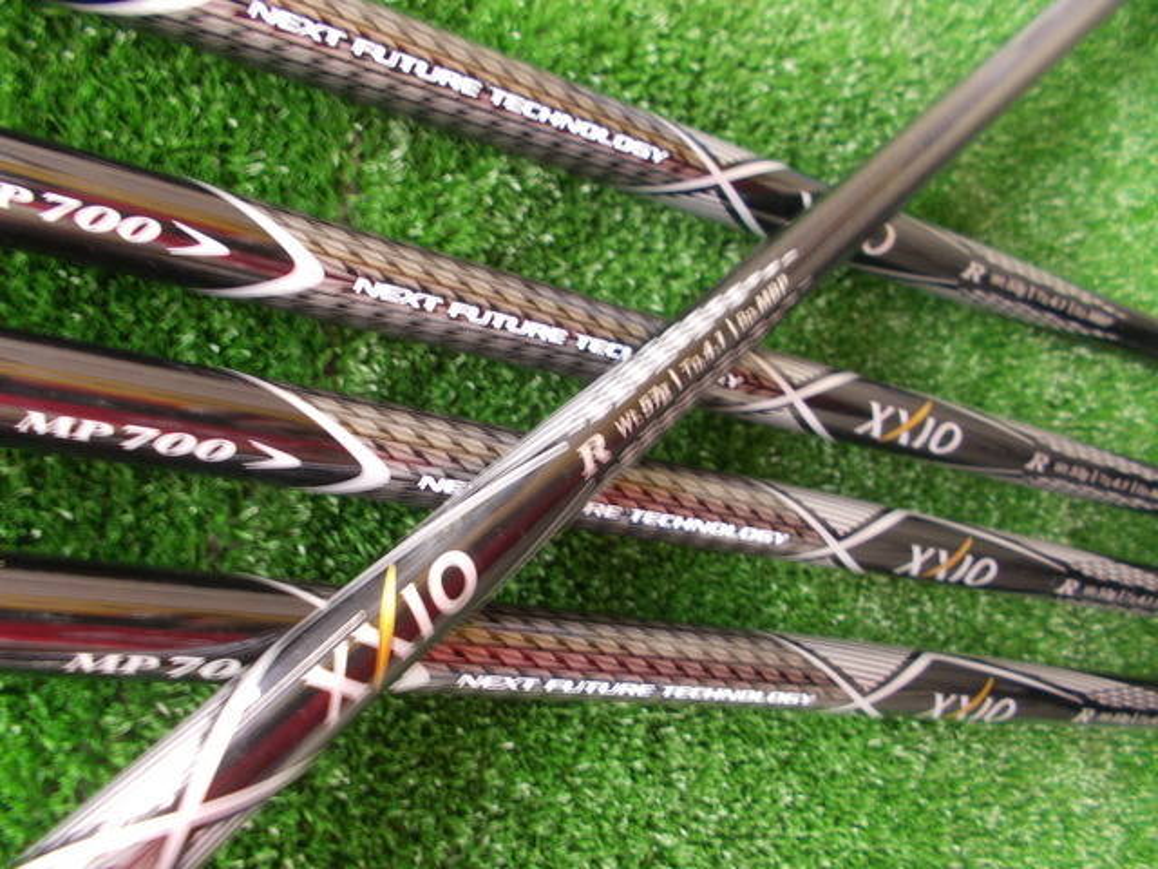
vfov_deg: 53.1
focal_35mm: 26
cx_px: 579
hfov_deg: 67.3
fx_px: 870
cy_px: 434
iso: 200
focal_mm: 4.6
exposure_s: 1/4
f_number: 3.2
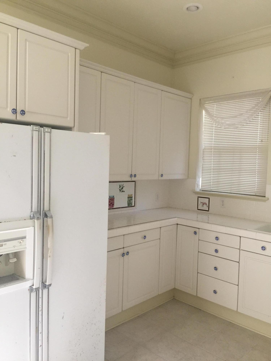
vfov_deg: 61.7
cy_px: 180
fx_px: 303
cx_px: 136
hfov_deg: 48.2
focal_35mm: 29
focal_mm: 4.15
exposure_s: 1/15
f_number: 2.2
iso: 80
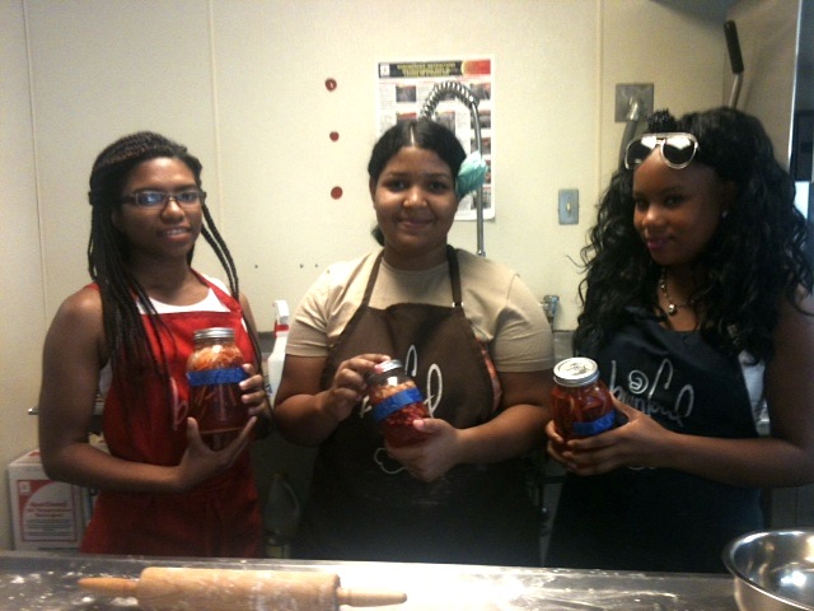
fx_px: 823
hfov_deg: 52.6
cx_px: 407
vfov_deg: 40.7
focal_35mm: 35
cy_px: 306
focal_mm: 3.85
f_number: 2.8
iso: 100
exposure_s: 1/15
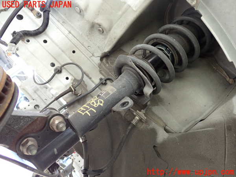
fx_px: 218
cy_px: 88
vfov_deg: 44.2
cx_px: 118
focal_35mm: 32
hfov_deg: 56.8
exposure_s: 1/125
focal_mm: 5.79
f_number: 2.4
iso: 320
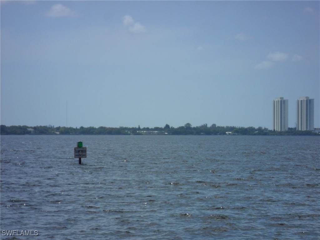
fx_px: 1248
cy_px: 120
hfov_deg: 14.6
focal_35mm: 135
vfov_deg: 11.0
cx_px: 160
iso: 80
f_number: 5.9
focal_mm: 24.5
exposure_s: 1/750
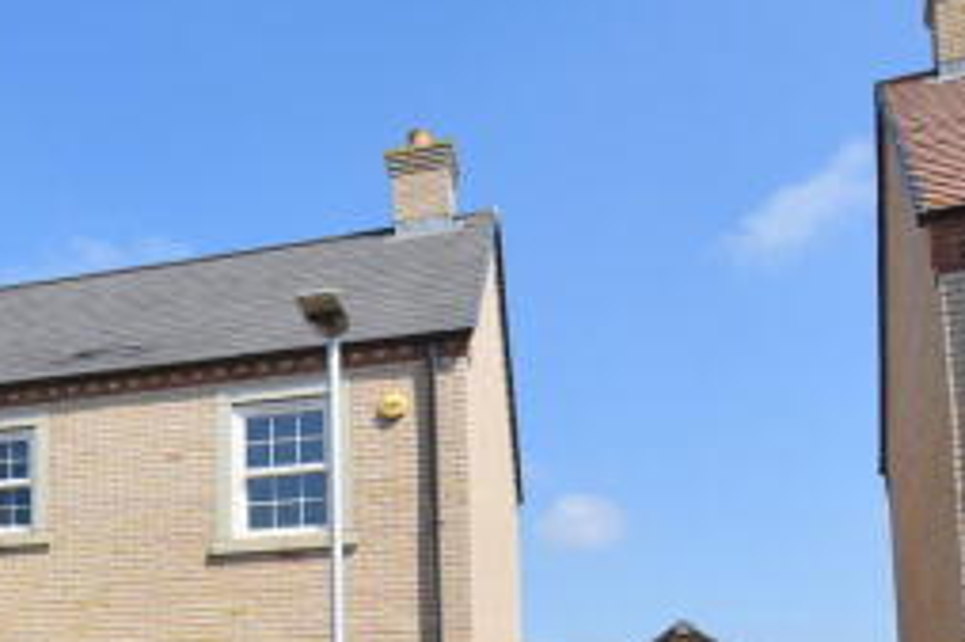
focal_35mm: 31
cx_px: 72
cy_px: 595
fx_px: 829
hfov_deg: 52.1
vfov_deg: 38.9
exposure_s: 1/320
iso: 100
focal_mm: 11
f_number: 9
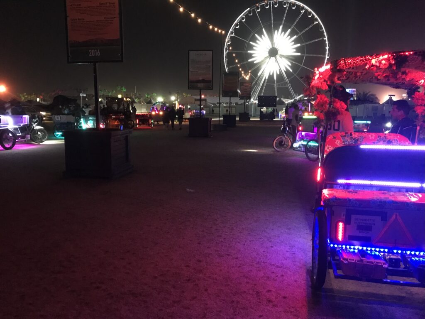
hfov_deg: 63.4
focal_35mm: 28
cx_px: 212
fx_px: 344
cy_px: 160
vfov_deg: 49.7
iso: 100
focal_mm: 3.99
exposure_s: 1/5
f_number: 1.8
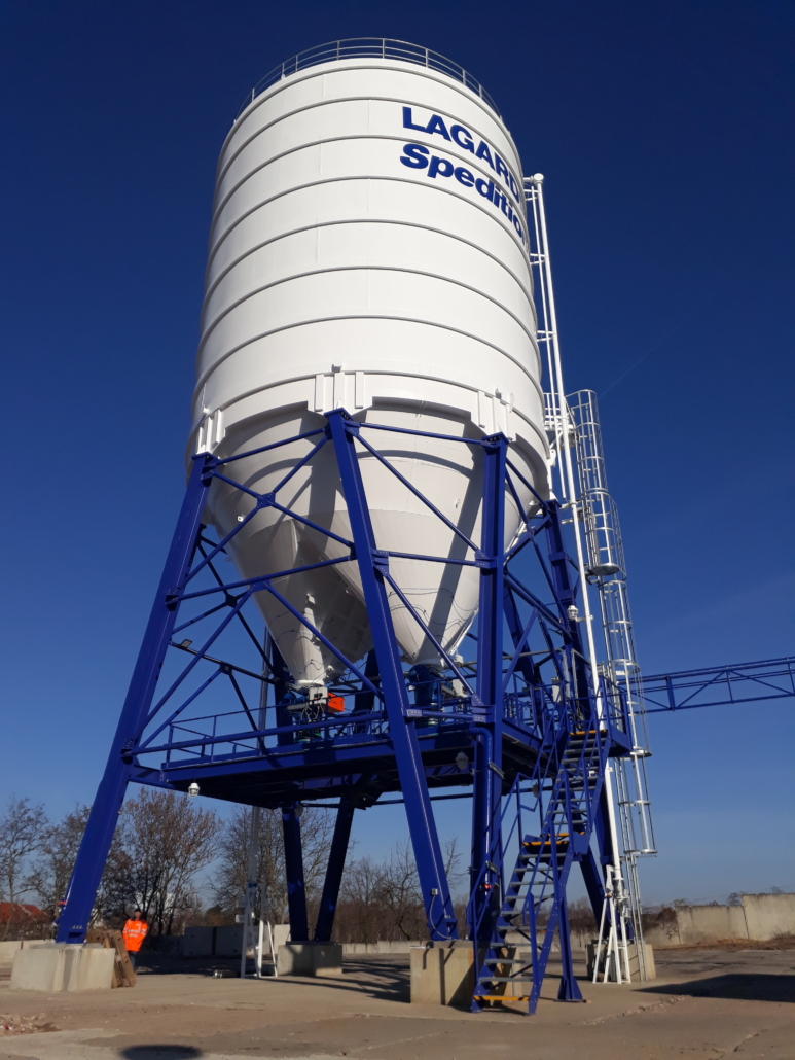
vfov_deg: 65.3
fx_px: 826
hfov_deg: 51.4
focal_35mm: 27
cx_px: 398
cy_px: 530
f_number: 1.9
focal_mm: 3.6
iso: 40
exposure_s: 1/3344
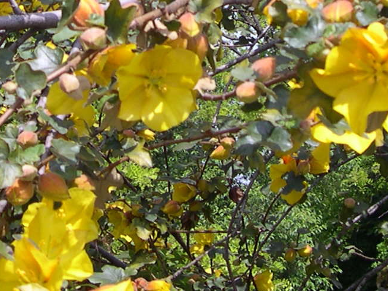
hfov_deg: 14.9
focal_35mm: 132
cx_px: 148
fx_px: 1480
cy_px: -55
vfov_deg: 11.0
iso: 100
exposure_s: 1/125
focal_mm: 8
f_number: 7.6
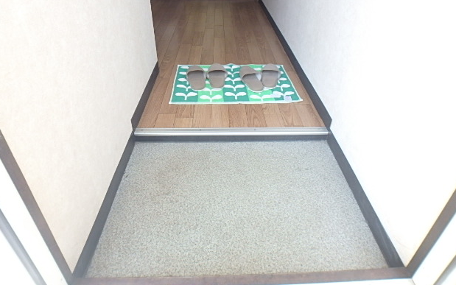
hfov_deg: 77.1
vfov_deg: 52.9
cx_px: 231
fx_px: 286
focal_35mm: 23
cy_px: 131
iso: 250
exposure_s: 1/30
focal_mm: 3.7
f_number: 3.5
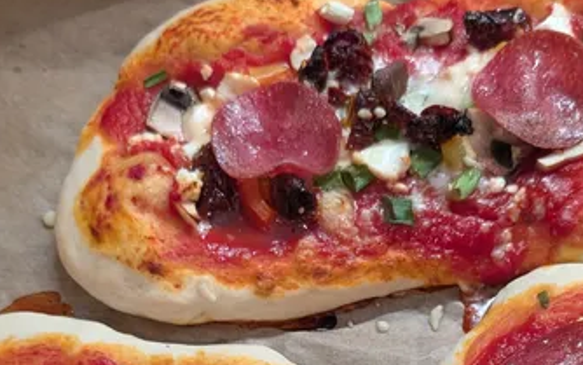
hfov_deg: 33.3
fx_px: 970
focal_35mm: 61
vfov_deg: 20.0
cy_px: 438
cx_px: 354
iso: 1590
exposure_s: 1/162
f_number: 1.68
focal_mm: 6.9
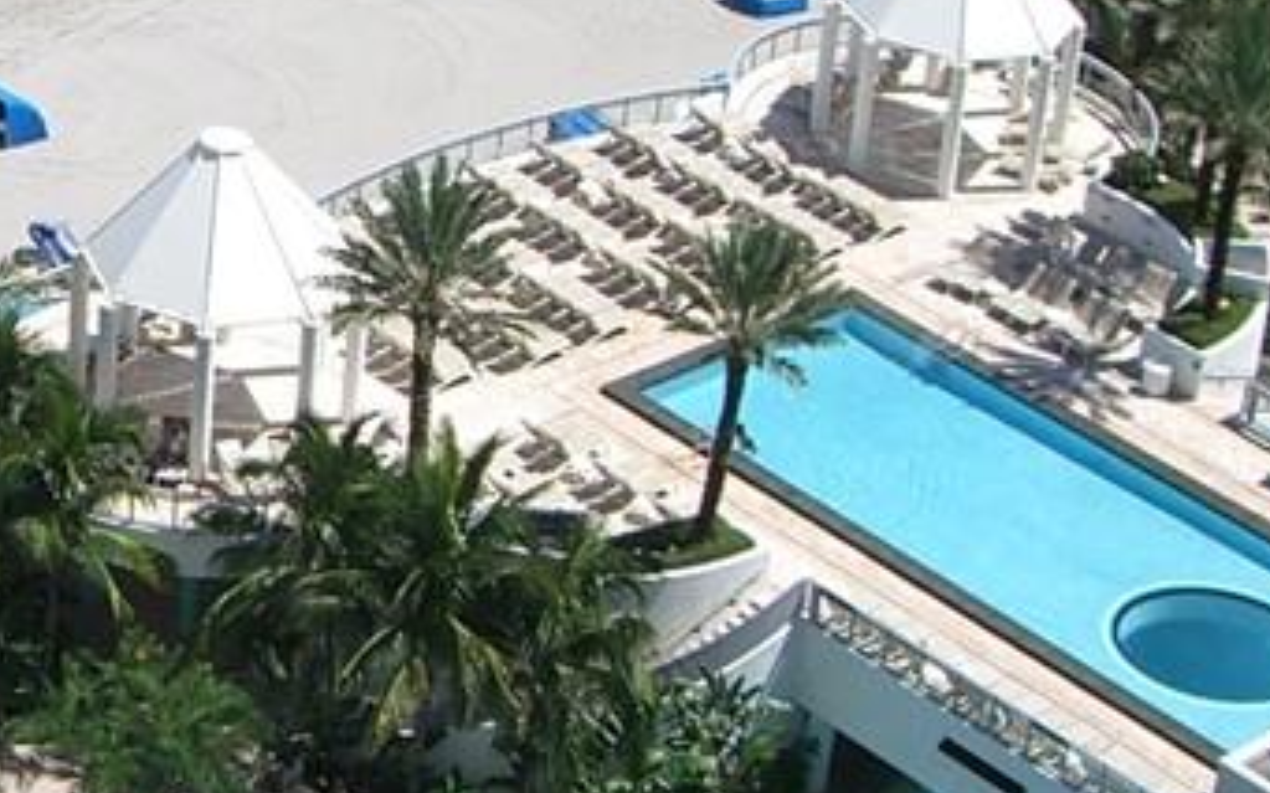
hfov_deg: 16.8
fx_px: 4187
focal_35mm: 121
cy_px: 305
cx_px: -45
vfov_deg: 10.8
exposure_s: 1/640
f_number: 4.3
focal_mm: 6.2
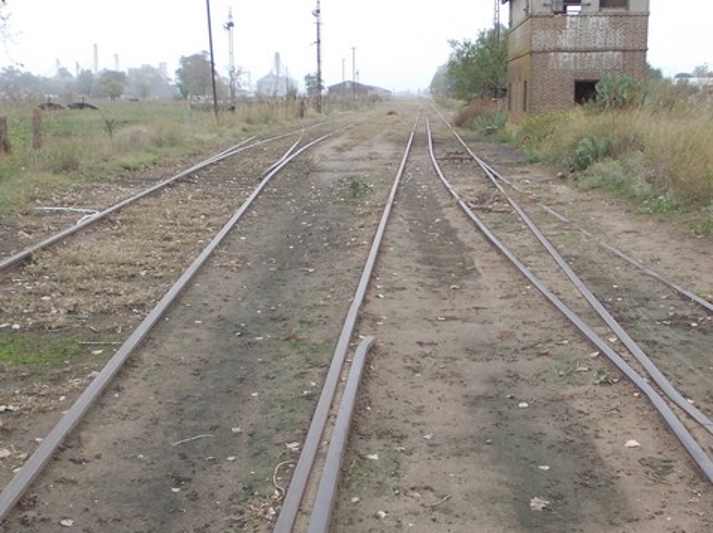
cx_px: 360
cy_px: 278
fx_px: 926
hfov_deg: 42.1
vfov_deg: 32.1
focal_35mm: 45
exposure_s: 1/200
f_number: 2.7
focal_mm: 4
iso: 80
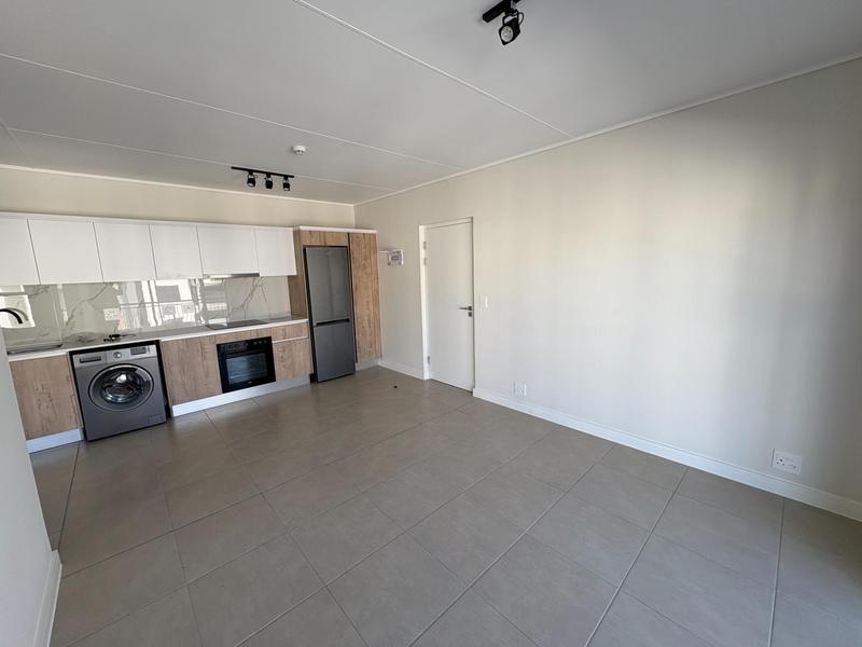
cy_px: 324
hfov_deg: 102.1
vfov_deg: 85.7
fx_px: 349
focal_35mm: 14
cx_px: 431
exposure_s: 1/99
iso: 32
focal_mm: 2.22
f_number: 2.2
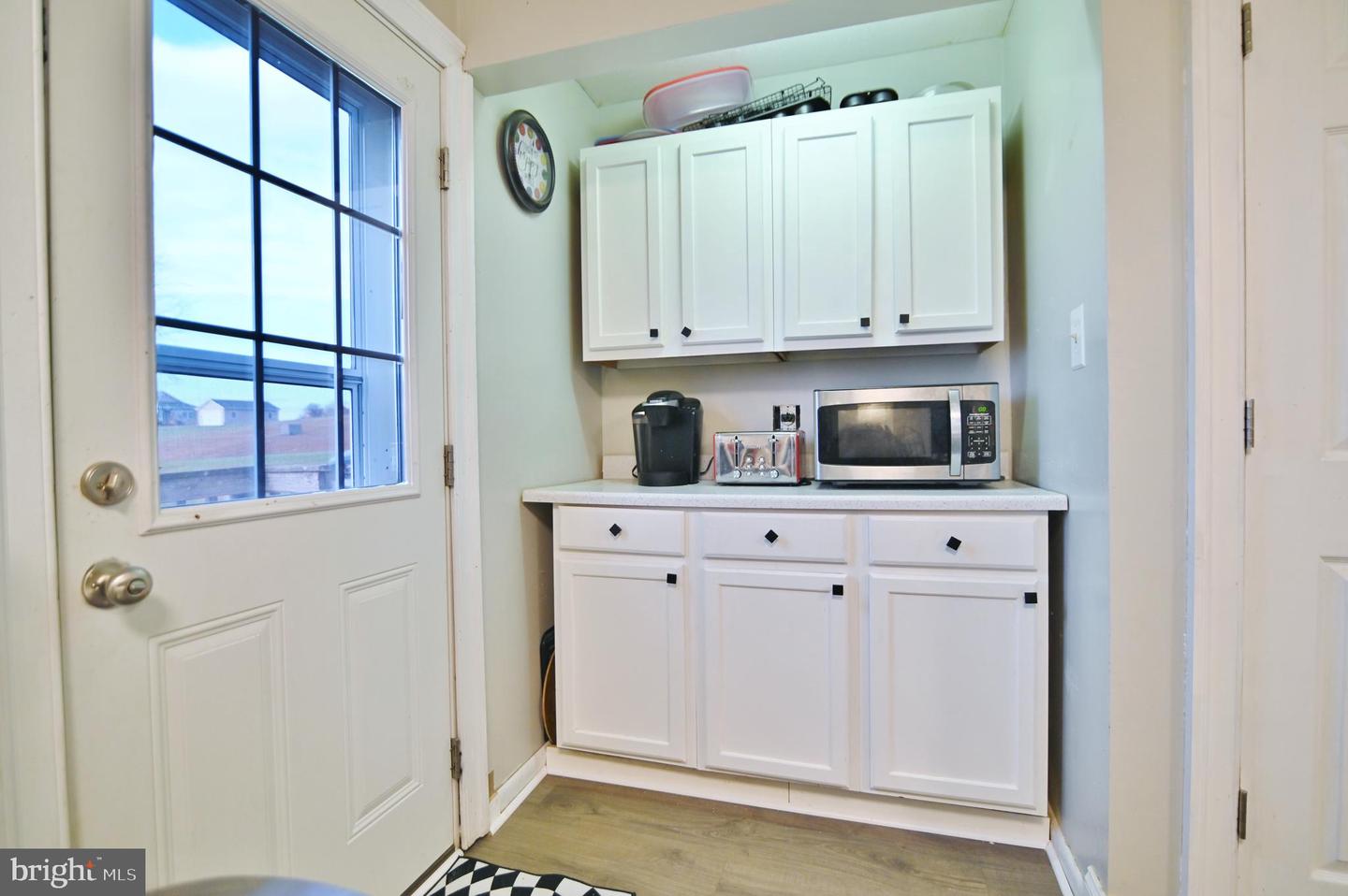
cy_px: 448
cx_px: 674
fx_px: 599
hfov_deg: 96.8
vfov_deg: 73.7
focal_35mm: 16
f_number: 2.8
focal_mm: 16
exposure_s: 1/125
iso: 500
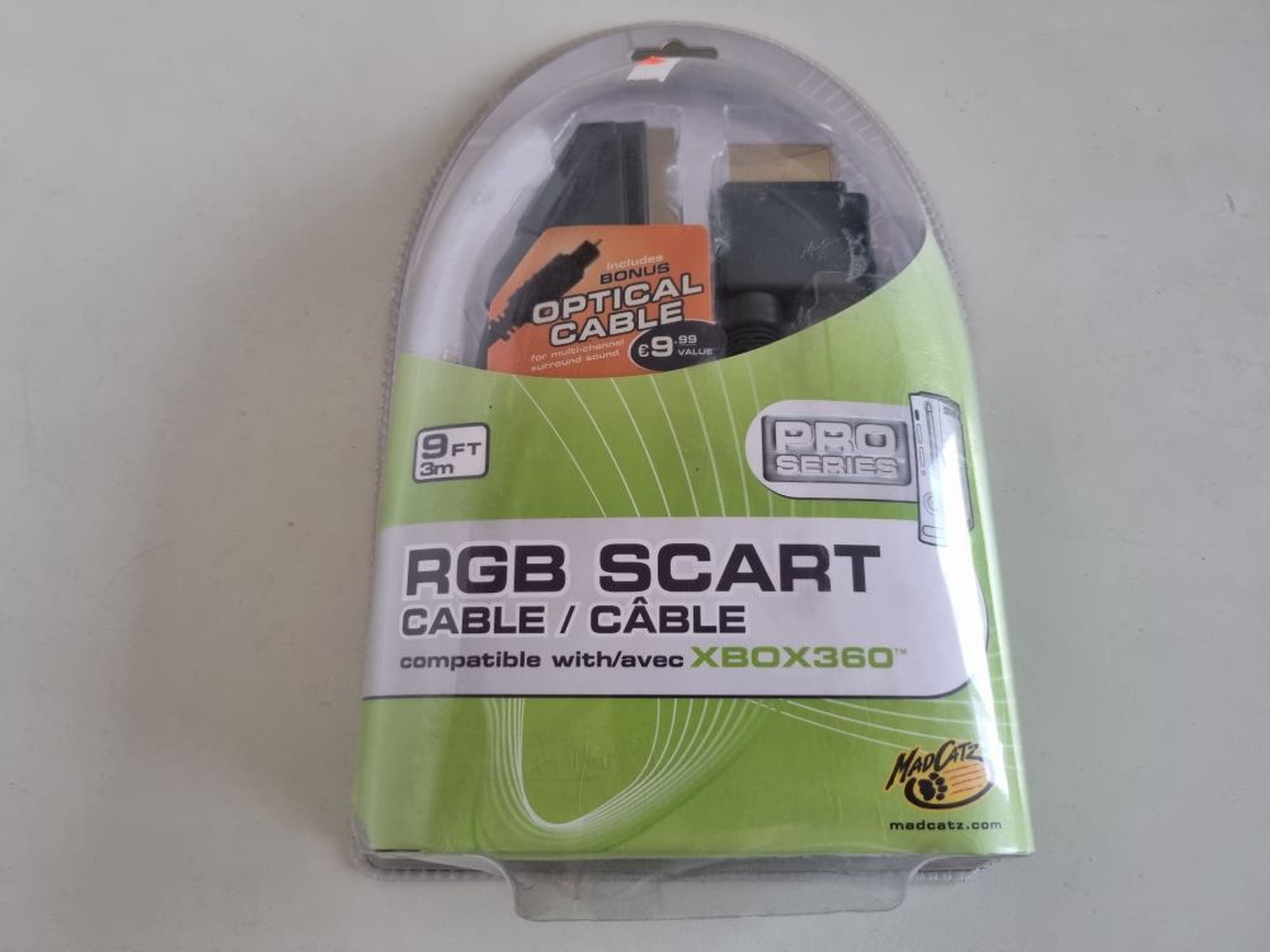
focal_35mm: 26
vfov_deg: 53.1
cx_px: 635
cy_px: 476
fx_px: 954
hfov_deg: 67.3
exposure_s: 1/100
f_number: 1.8
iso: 250
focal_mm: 5.4
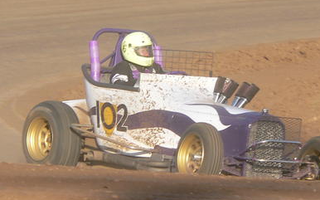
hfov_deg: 4.3
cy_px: 77
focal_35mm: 491
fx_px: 4281
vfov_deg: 2.7
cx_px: 182
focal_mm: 37.6
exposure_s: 1/250
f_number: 4
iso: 80
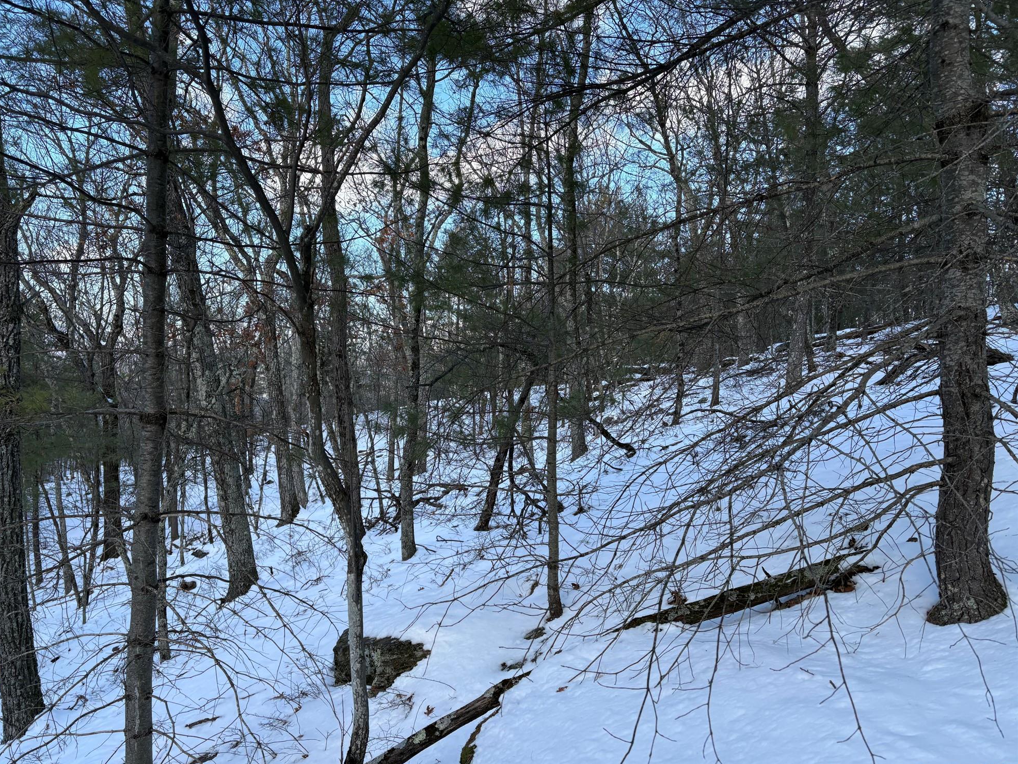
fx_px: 794
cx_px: 490
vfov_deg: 51.4
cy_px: 387
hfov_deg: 65.3
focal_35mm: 27
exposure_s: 1/820
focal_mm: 5.96
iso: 50
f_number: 1.6
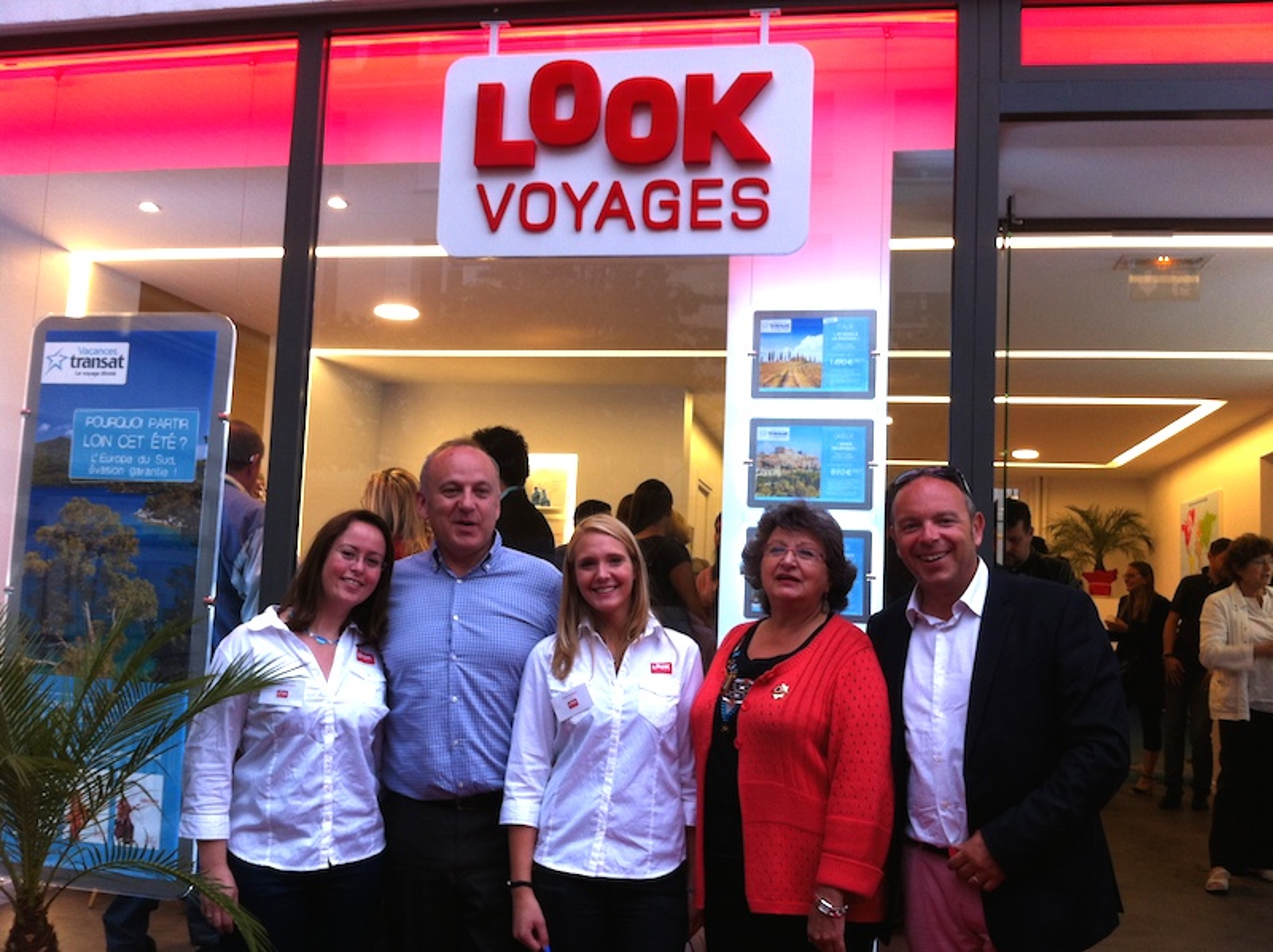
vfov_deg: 40.6
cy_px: 476
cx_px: 636
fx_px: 1286
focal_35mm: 35
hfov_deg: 52.7
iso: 80
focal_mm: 3.85
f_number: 2.8
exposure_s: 1/24
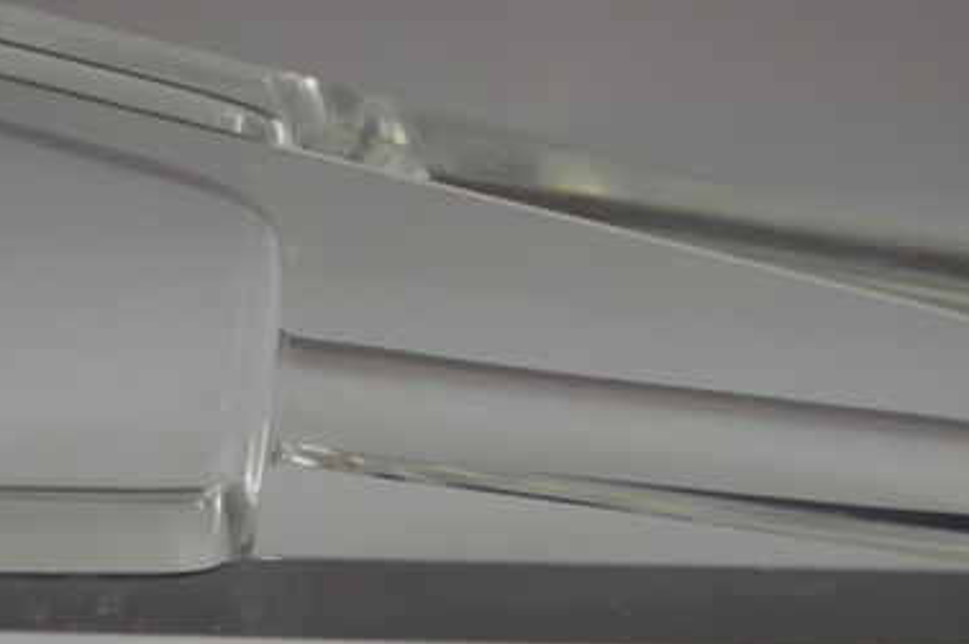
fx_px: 4111
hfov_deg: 13.4
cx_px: 359
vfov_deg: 8.9
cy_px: 290
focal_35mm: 153
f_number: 5.6
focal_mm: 55
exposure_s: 1/125
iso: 400
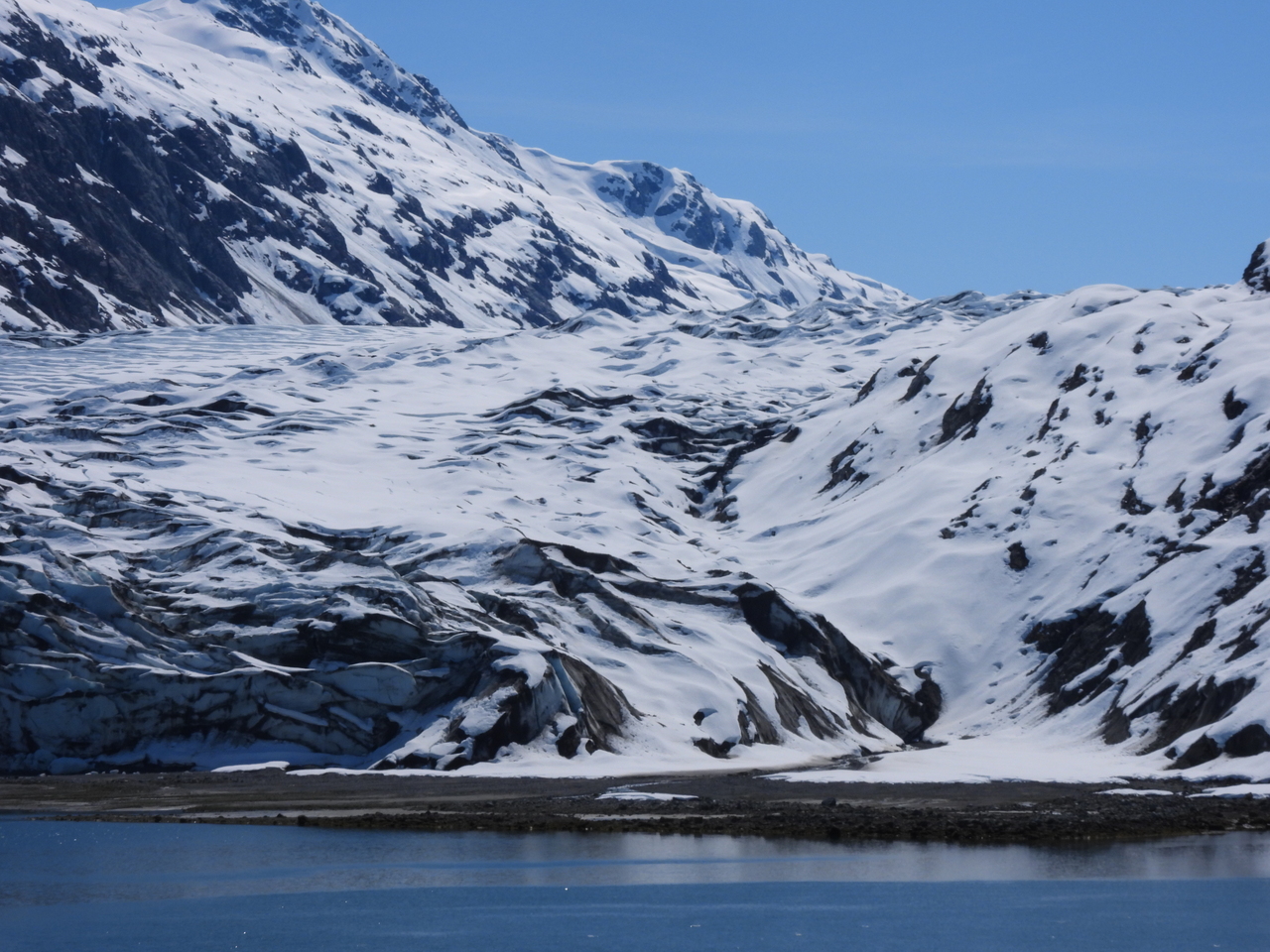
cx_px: 635
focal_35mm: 135
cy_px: 476
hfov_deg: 14.6
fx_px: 4953
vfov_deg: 11.0
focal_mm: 24.1
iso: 100
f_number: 6.3
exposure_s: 1/1600
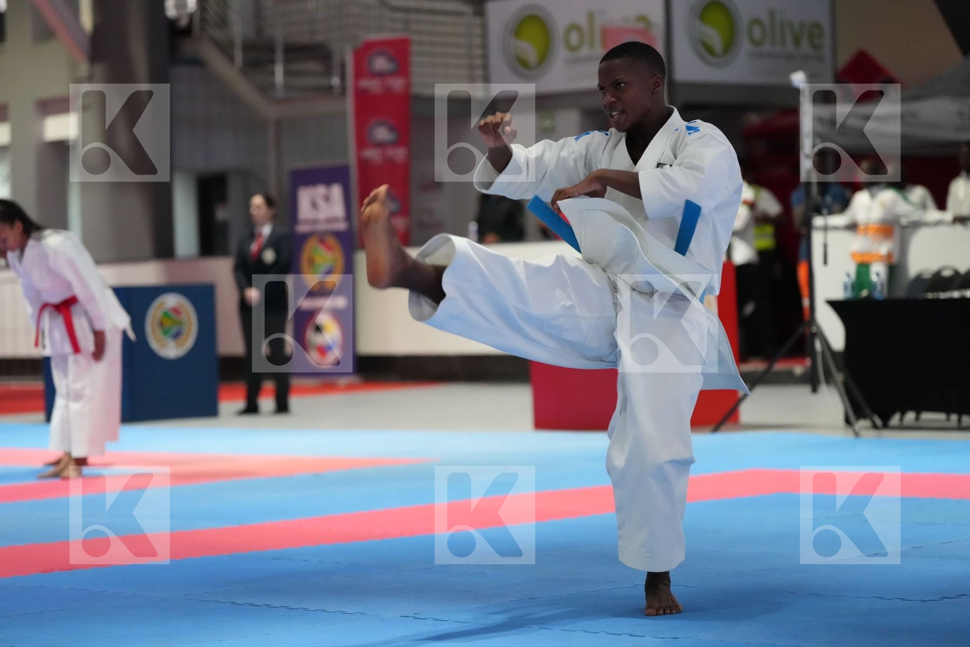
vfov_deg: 12.8
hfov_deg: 19.1
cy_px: 324
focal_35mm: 107
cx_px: 485
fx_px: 2883
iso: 8000
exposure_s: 1/500
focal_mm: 107
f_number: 2.8
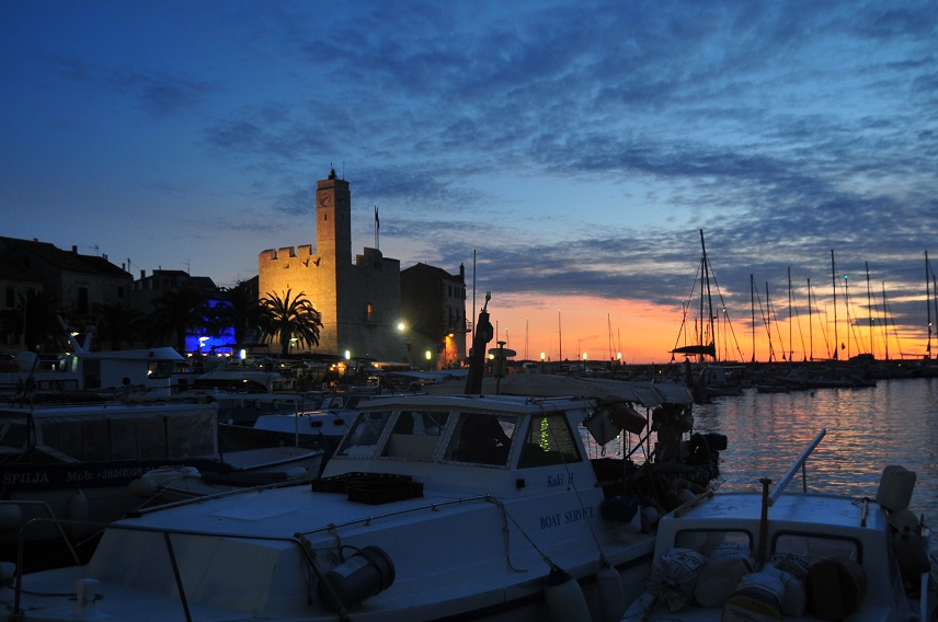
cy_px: 348
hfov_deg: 54.5
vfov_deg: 37.7
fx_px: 911
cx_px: 484
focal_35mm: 35
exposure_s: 1/30
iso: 320
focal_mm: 20
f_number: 2.8
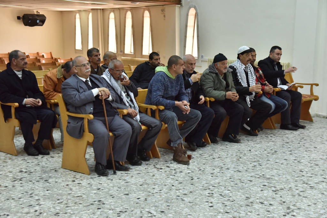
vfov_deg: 23.4
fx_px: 527
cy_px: 109
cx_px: 164
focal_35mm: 58
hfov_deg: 34.5
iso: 2500
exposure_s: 1/160
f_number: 7.1
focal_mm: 58
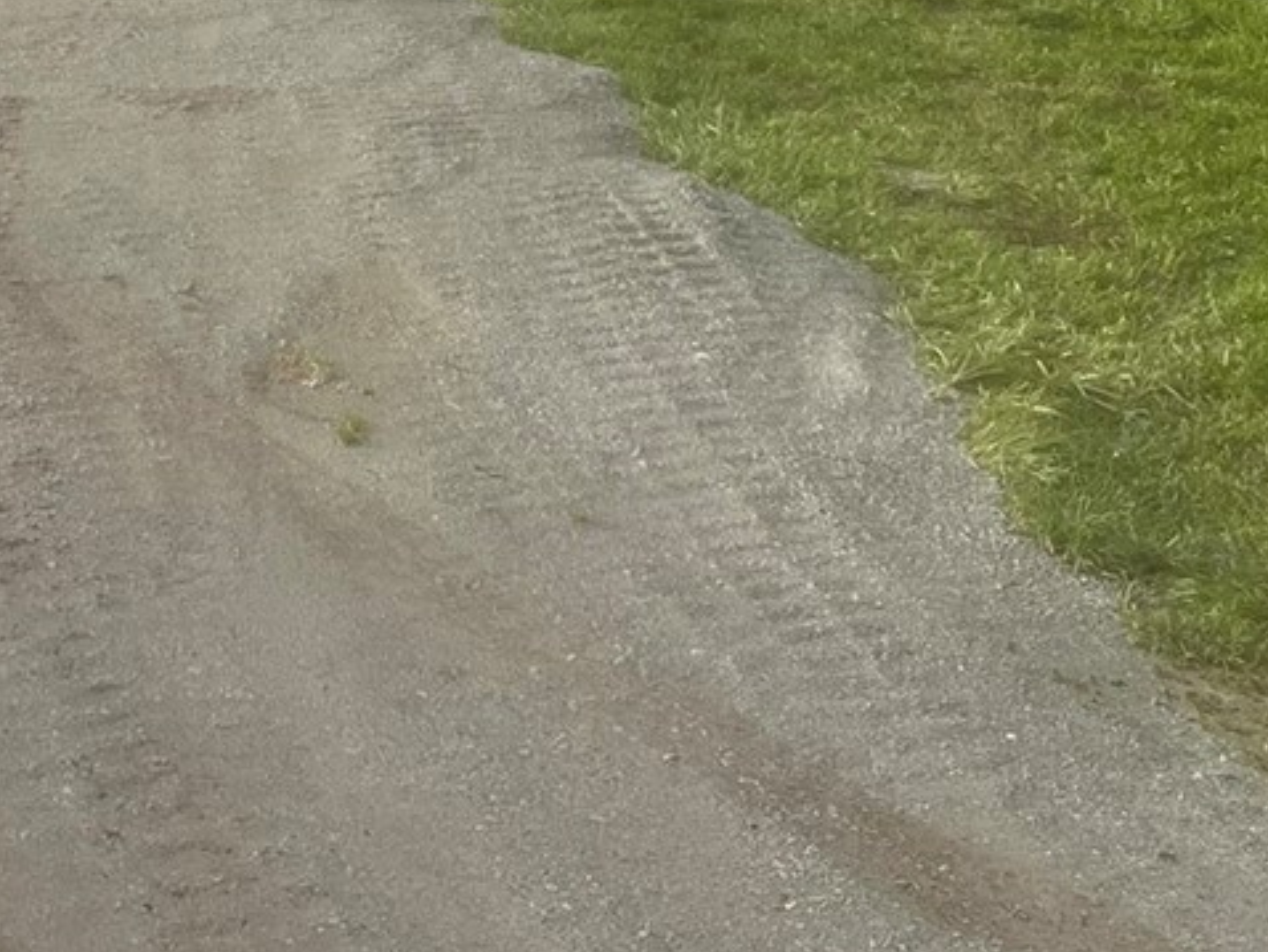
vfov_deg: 15.6
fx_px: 3188
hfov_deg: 21.7
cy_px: -485
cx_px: 11
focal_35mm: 87
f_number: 1.5
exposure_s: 1/1311
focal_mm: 5.7
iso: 50
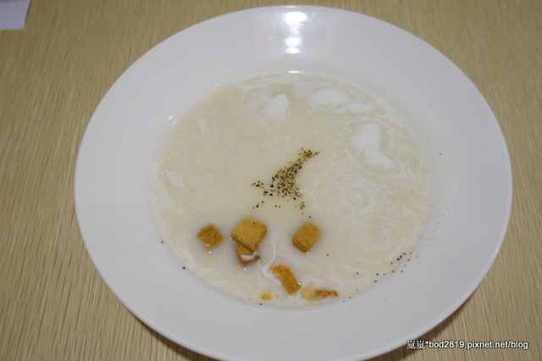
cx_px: 271
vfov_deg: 36.8
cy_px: 180
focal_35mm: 36
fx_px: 542
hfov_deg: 53.2
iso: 1600
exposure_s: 1/100
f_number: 4.5
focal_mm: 24
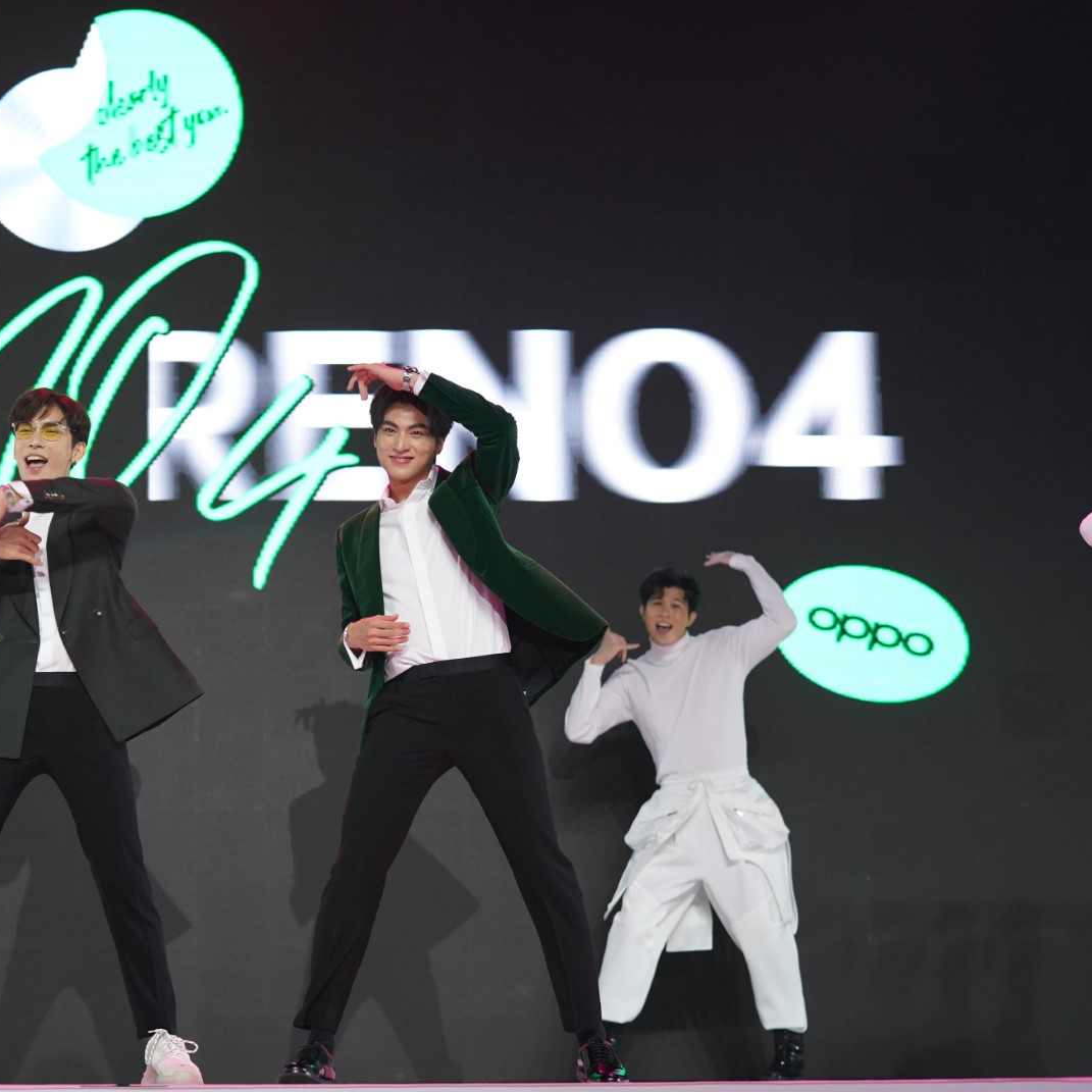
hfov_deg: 19.2
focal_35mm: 90
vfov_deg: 19.3
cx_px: 289
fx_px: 3212
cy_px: 550
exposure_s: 1/400
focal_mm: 70
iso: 2500
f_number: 2.8
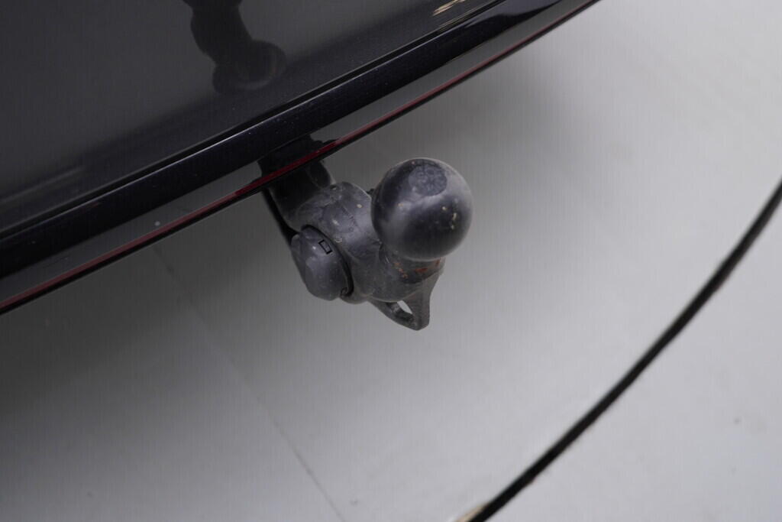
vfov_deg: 36.9
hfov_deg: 53.1
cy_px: 261
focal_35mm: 36
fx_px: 782
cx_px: 391
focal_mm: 24
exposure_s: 1/50
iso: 125
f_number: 3.2
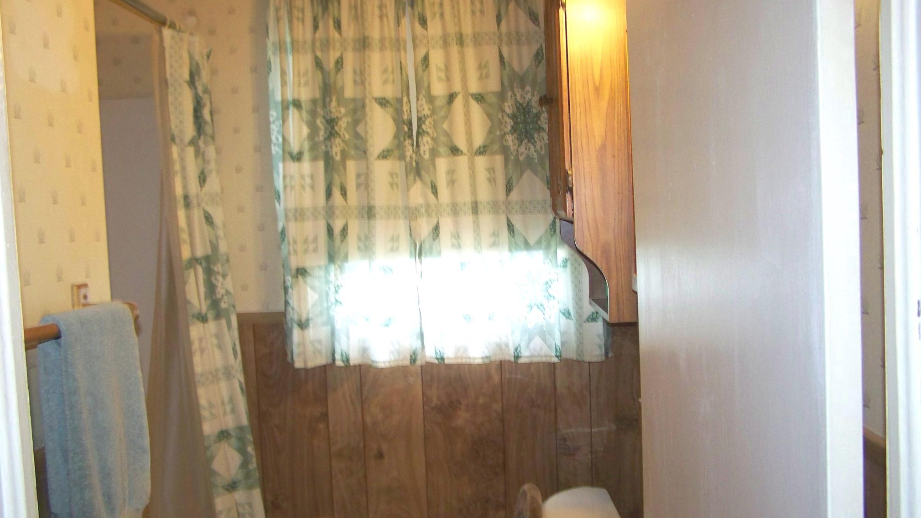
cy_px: 278
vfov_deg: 28.3
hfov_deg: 48.4
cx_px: 463
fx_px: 1026
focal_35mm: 42
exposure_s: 1/60
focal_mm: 6.3
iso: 200
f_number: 2.8
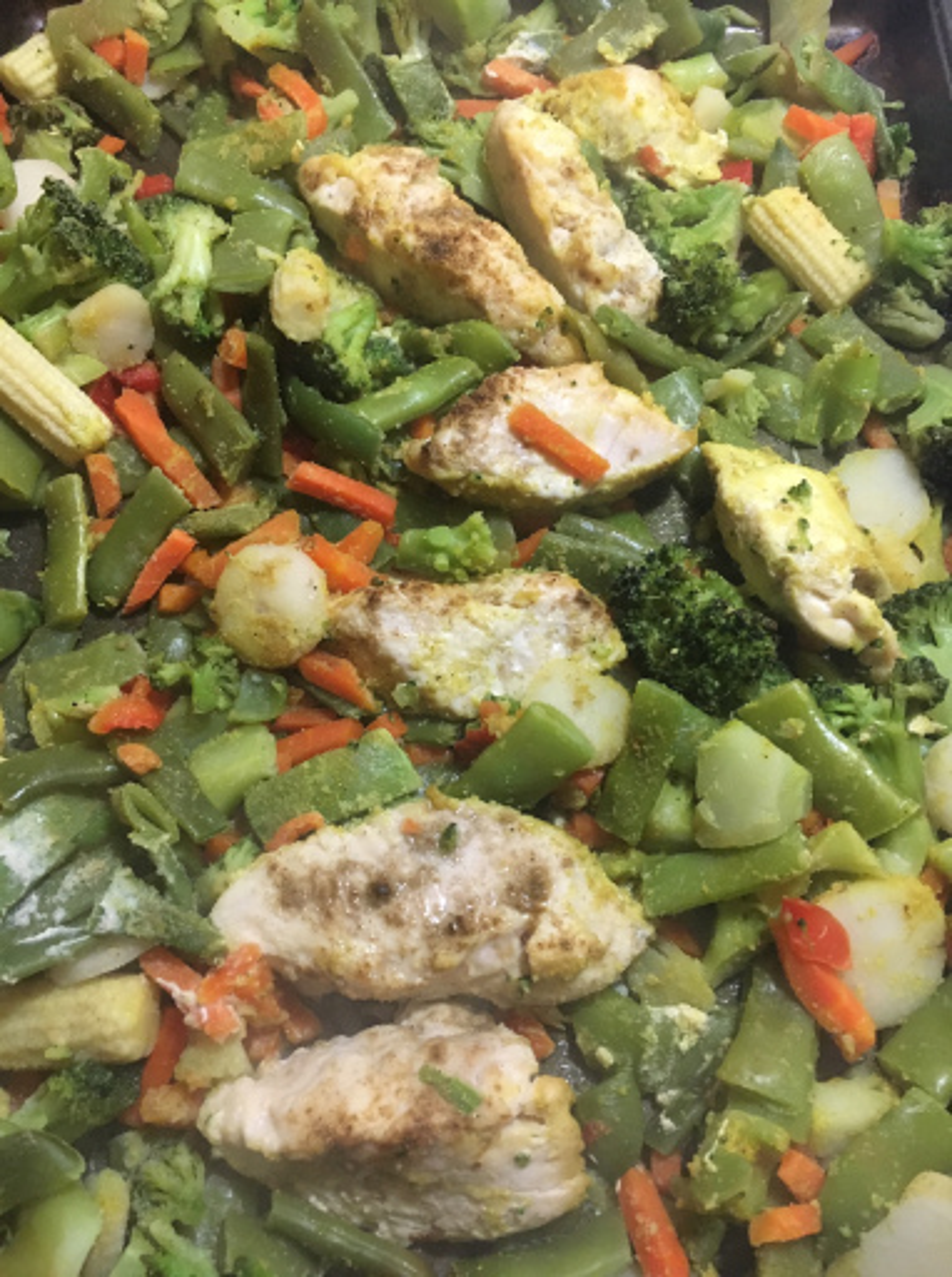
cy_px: 638
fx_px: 1067
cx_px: 476
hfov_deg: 48.1
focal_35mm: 29
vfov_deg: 61.8
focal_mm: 4.15
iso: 160
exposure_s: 1/30
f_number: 2.2
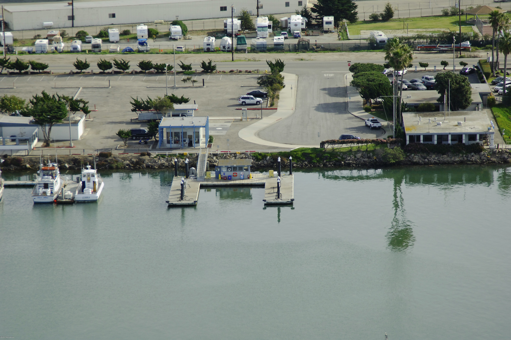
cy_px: 170
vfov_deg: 9.6
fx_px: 2020
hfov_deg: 14.4
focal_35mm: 142
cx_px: 256
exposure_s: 1/1000
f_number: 6
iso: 400
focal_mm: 95
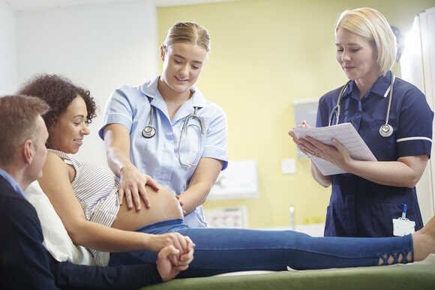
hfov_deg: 19.5
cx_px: 218
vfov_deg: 13.0
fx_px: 1269
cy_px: 145
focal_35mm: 105
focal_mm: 105
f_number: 2.8
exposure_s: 1/100
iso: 640
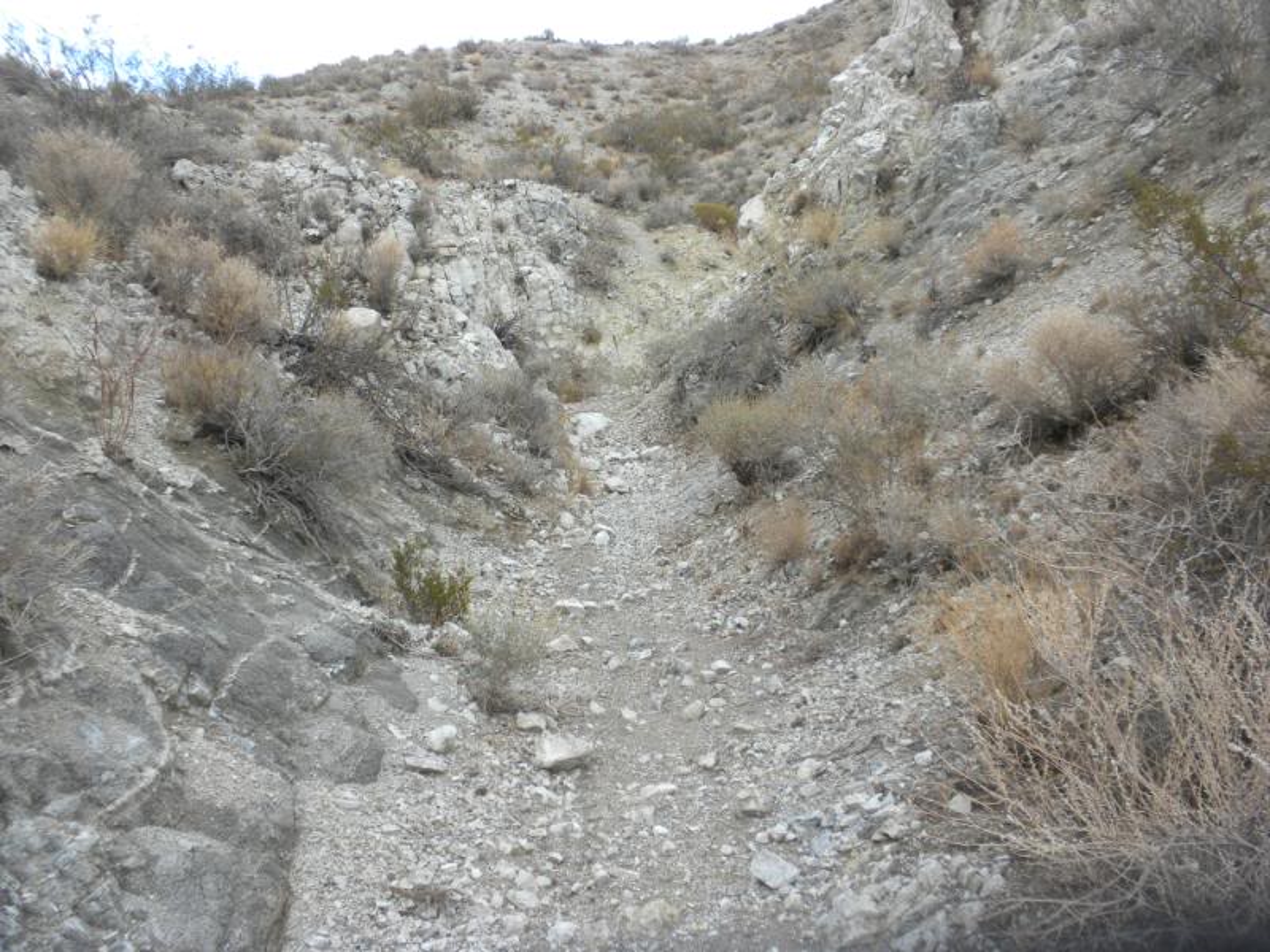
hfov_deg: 50.1
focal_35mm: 37
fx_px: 1357
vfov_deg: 38.7
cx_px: 635
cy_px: 476
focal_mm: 6.6
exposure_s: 1/165
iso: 90
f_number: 3.5
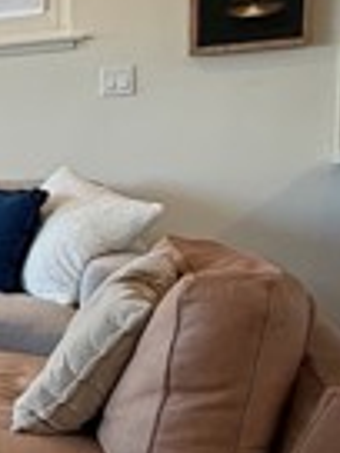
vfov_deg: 29.3
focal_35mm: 66
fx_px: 864
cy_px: 260
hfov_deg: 16.6
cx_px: -350
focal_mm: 2.22
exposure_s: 1/120
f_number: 2.2
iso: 100
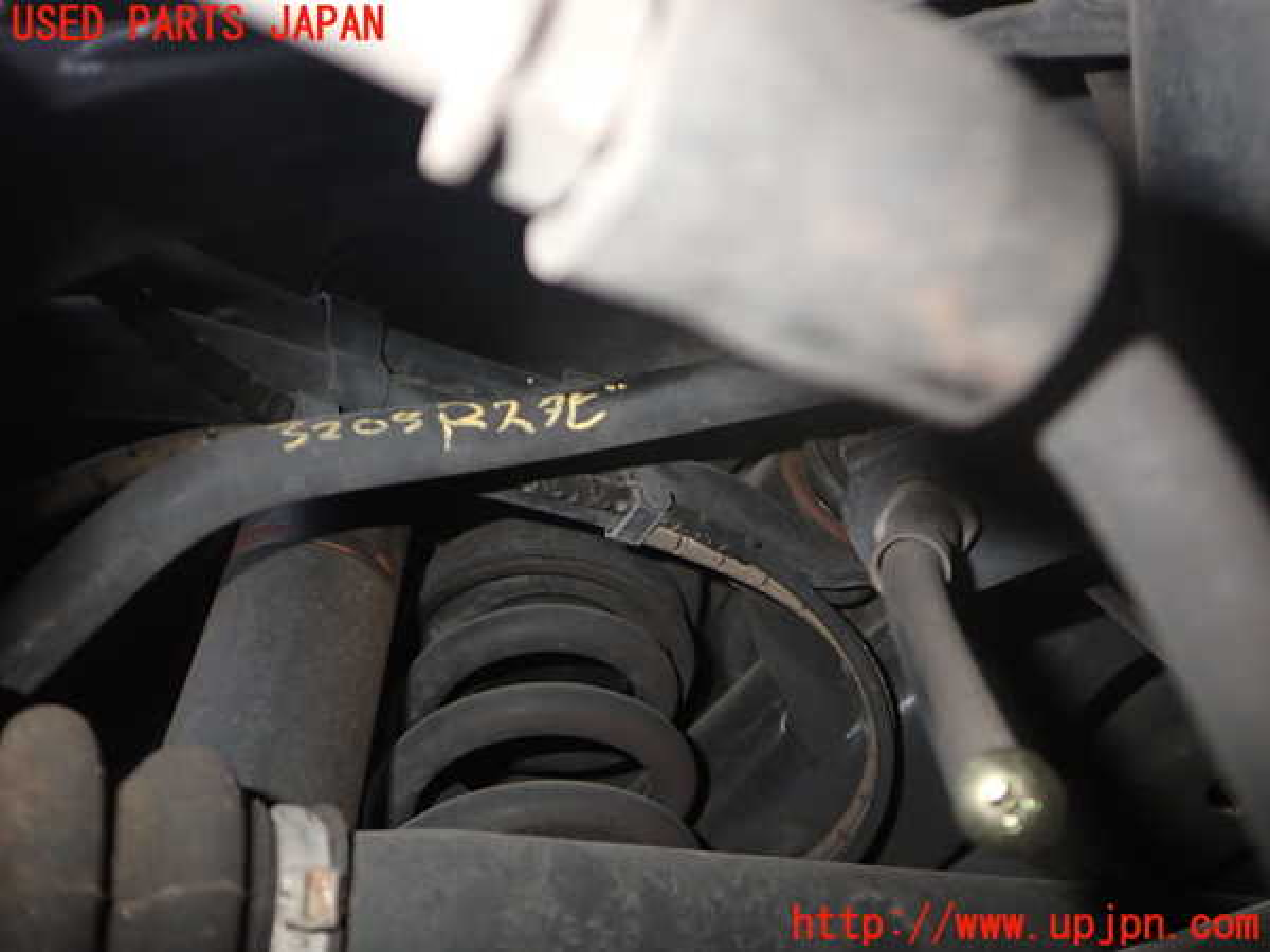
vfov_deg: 46.8
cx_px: 635
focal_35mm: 30
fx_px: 1101
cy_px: 476
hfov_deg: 60.0
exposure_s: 1/30
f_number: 6.3
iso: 250
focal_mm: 5.4
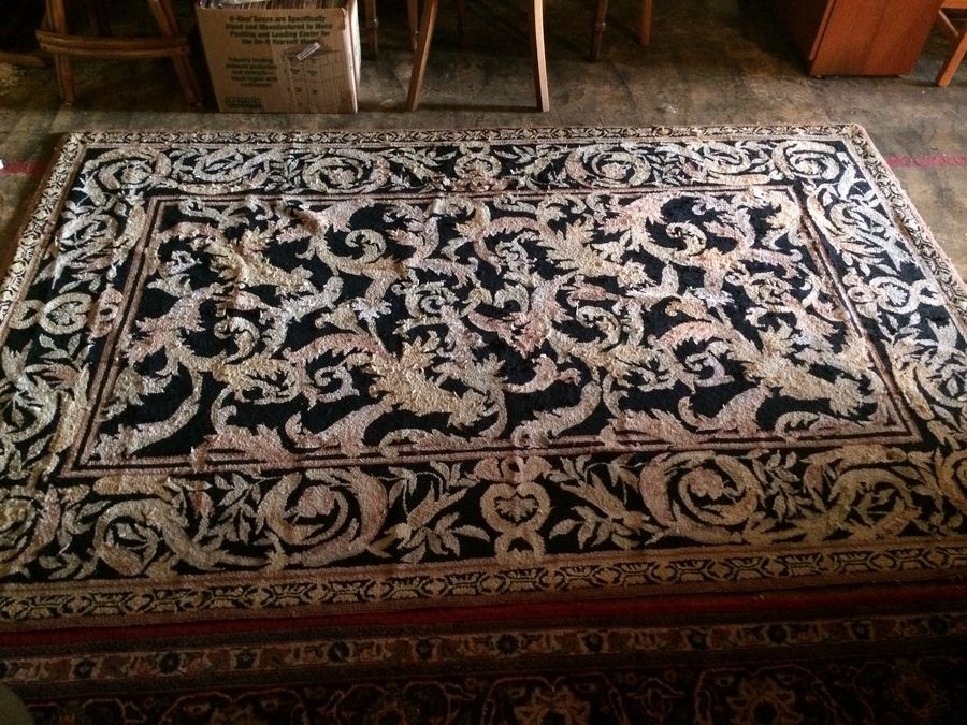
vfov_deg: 46.8
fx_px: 838
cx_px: 484
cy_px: 362
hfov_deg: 60.0
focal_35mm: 30
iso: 400
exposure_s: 1/15
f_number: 2.2
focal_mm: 4.12
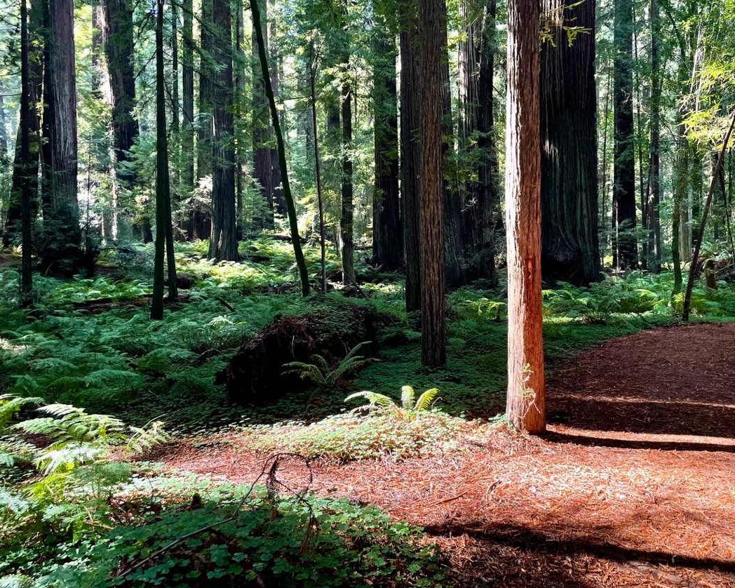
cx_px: 431
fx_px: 674
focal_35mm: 31
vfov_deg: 47.0
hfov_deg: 56.9
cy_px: 266
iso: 80
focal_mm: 4.2
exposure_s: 1/121
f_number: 1.6
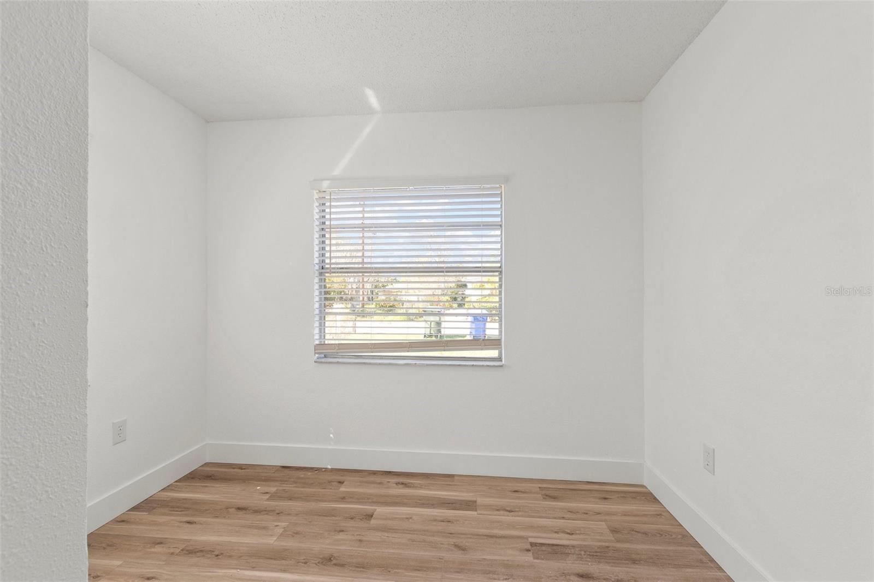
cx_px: 437
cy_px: 291
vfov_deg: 77.3
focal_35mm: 15
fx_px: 364
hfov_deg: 100.4
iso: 400
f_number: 7.1
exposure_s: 1/60
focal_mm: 10
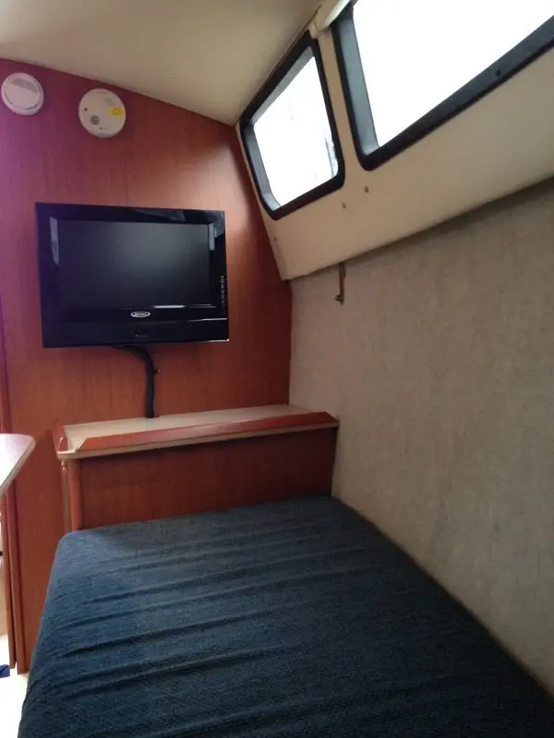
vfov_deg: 55.4
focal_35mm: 33
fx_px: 704
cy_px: 369
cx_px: 277
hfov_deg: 42.9
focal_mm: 4.12
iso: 320
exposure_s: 1/20
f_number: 2.4
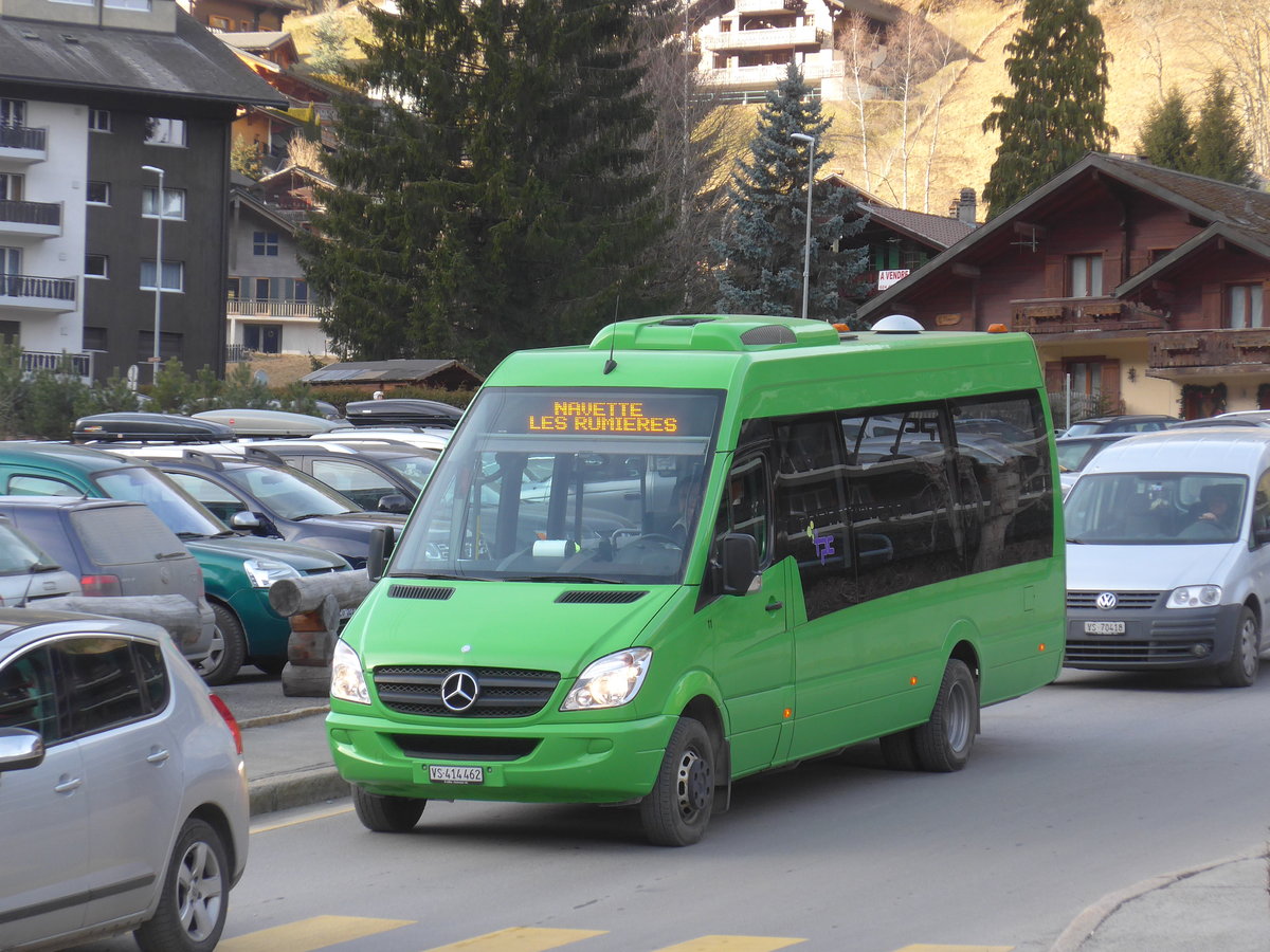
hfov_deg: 14.1
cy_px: 476
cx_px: 635
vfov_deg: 10.6
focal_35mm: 140
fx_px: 5136
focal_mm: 27.3
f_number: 5.4
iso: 160
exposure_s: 1/100
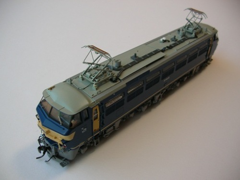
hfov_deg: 52.6
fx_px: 243
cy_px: 90
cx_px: 120
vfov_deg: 40.7
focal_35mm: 35
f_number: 2.8
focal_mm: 5.8
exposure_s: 1/24.8
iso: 50
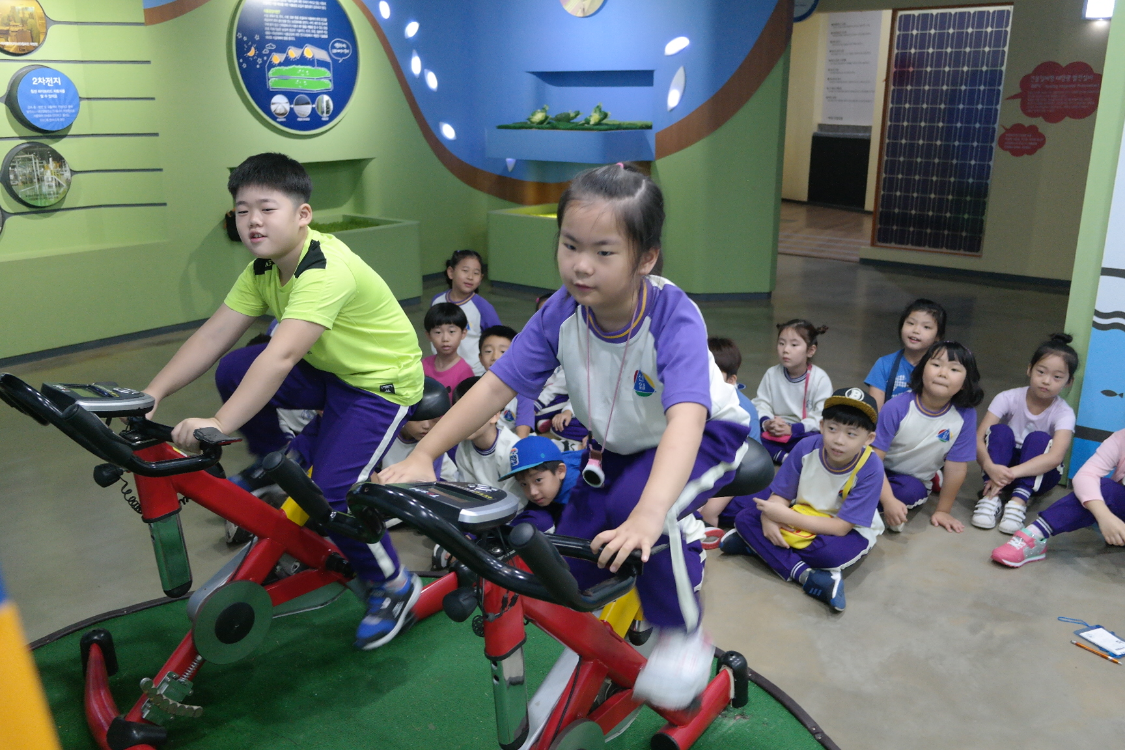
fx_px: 937
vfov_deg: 43.6
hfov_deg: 61.9
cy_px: 375
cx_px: 562
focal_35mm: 30
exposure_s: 1/40
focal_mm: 20
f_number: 3.5
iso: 800
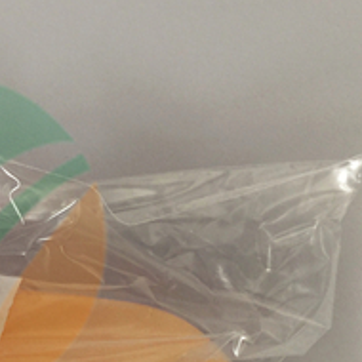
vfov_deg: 20.1
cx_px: -55
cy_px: 317
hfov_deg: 19.4
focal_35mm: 85
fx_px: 1006
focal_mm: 4.15
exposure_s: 1/33
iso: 32
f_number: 2.2
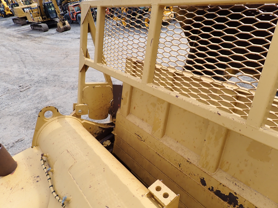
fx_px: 201
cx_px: 139
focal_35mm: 25
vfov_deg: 54.9
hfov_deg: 69.4
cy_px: 104
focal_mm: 4.5
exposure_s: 1/1000
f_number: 2.8
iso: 100
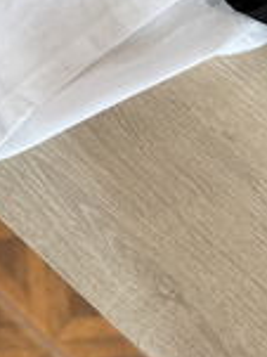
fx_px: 875
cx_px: -33
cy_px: -252
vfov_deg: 18.8
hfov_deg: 16.8
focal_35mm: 85
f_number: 1.78
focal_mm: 6.76
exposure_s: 1/121
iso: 80
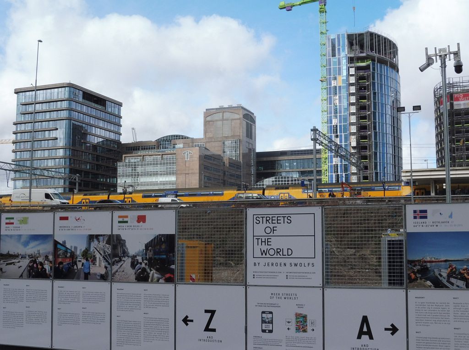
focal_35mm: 47
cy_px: 175
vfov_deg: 30.8
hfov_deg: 40.5
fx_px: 635
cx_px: 234
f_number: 5
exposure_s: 1/640
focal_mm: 8.5
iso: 100
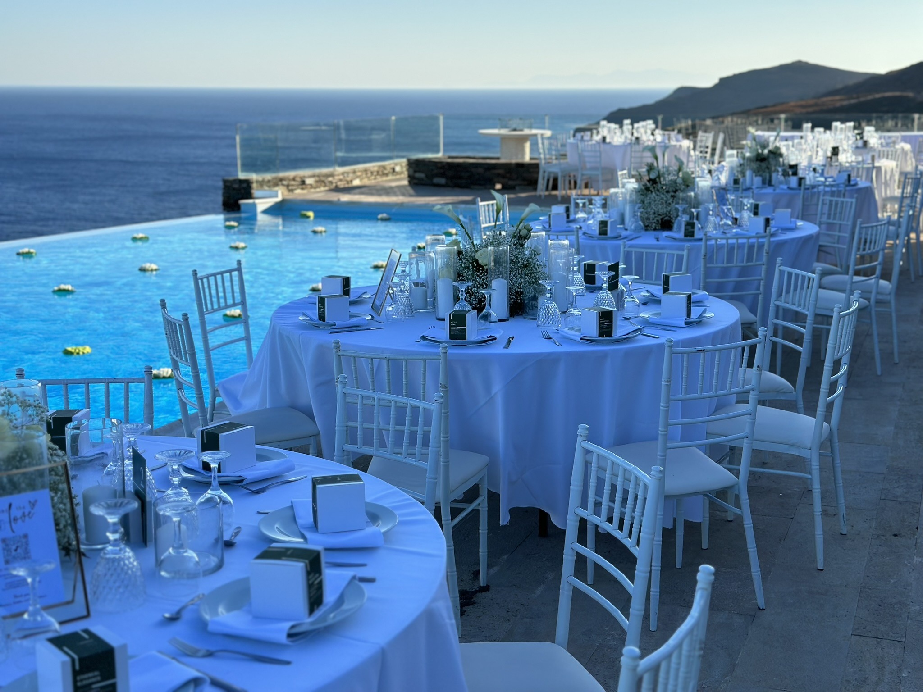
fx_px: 1280
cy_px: 346
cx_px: 462
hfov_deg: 39.7
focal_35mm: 48
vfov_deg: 30.3
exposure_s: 1/3155
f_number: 1.78
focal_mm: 6.86
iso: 100
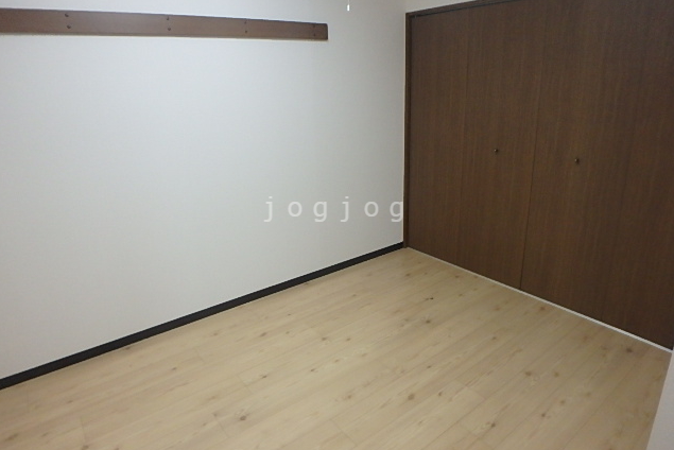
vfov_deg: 57.2
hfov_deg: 78.6
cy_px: 209
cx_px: 336
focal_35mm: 22
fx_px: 412
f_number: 3.5
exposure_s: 1/30
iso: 500
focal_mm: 3.7
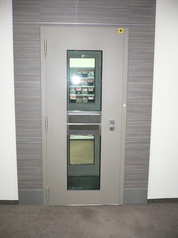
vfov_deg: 52.6
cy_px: 119
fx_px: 240
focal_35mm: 35
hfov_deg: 40.7
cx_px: 89
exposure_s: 1/60
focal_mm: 5.8
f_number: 2.8
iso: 400
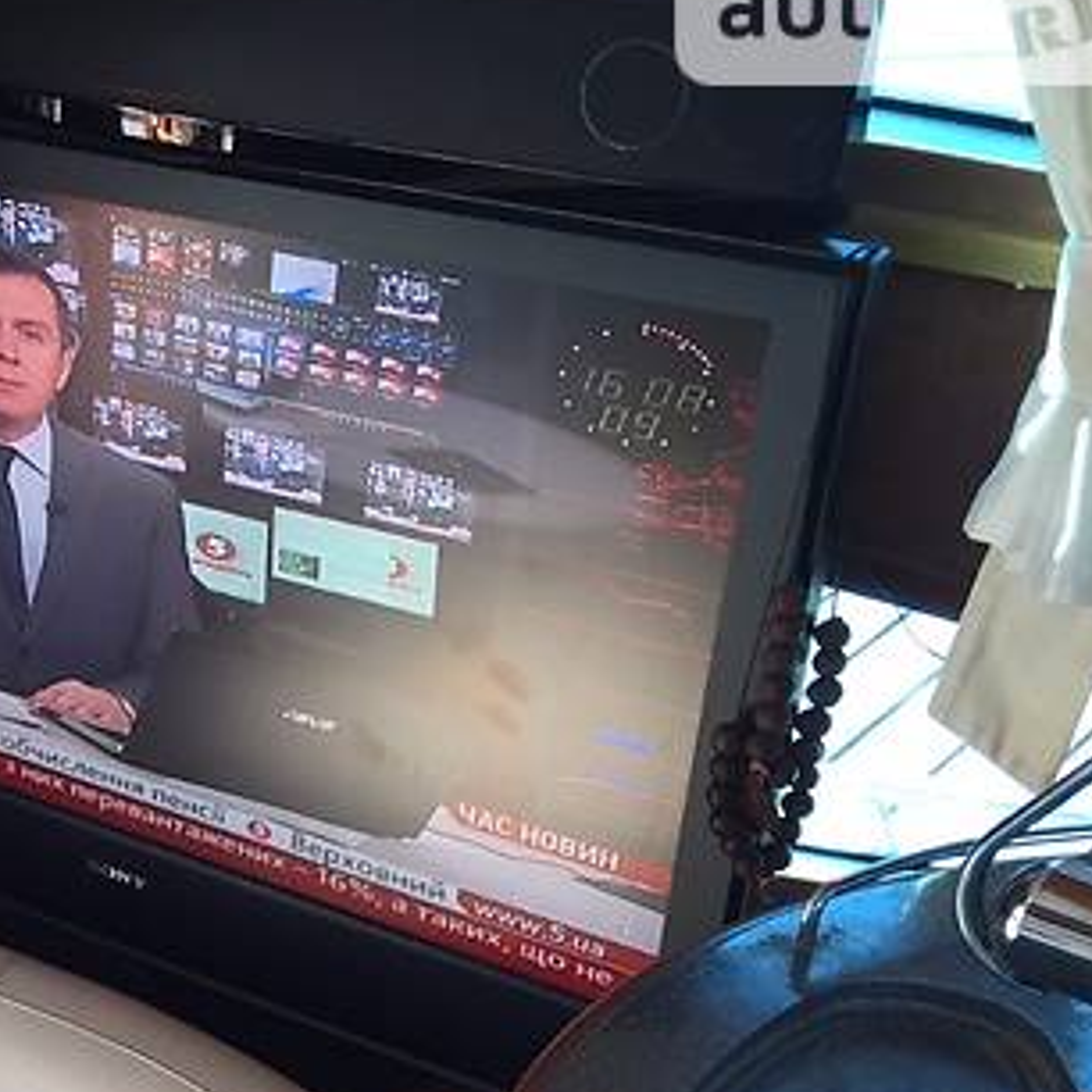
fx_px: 2391
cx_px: -186
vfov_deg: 25.0
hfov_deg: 23.7
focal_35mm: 67
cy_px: 960
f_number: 2.2
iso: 50
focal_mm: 4.2
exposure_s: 1/100
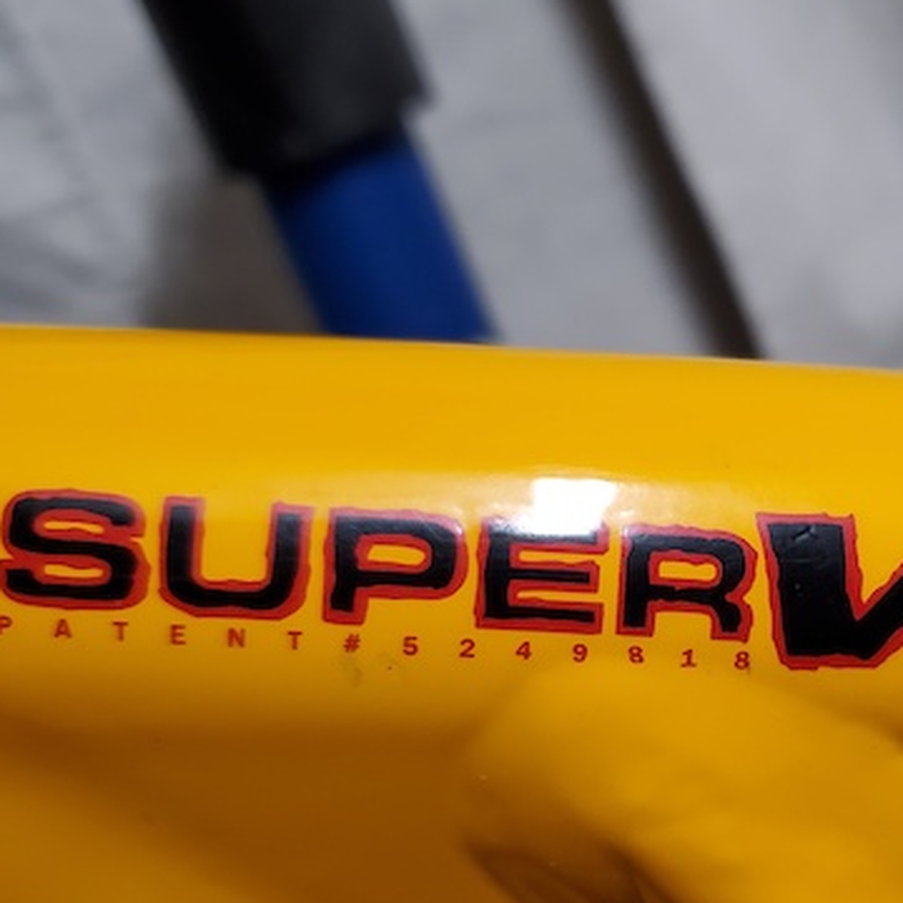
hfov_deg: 31.8
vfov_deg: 33.2
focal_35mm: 51
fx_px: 1505
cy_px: 559
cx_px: 810
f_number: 1.5
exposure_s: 1/60
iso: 250
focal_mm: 4.3
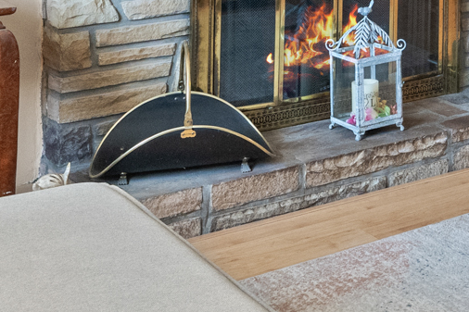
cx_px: 507
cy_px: -178
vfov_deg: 15.1
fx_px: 1081
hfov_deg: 23.1
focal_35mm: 83
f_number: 5.6
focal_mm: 14
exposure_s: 1/20
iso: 1600
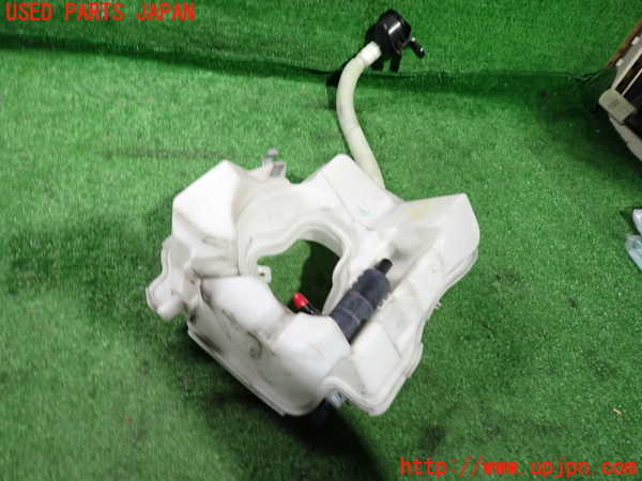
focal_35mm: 25
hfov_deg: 69.4
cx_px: 321
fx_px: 464
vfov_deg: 54.9
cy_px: 240
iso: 400
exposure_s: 1/30
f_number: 2
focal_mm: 4.5
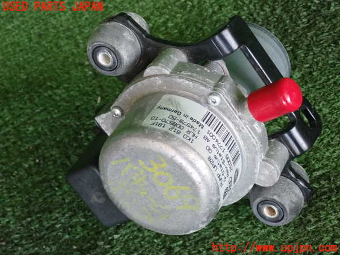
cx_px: 170
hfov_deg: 22.3
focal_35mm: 88
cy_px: 128
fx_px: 864
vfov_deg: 16.8
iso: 1250
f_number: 4.5
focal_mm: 15.66
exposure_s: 1/125
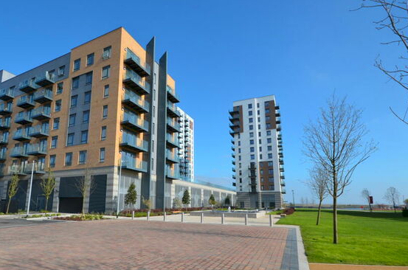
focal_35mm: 19
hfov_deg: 86.4
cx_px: 173
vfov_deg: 63.6
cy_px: 164
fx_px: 215
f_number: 8
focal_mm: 10
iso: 125
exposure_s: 1/250
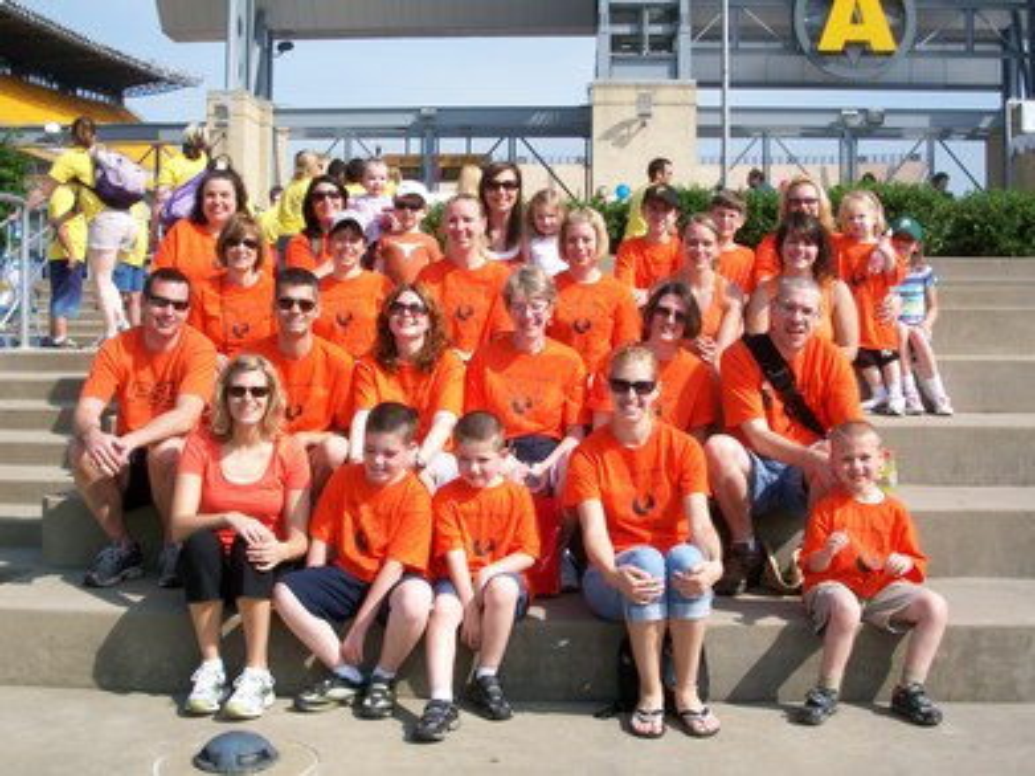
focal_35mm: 44
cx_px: 518
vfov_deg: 32.9
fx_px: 1315
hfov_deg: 43.0
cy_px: 388
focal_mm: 7.8
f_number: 6.3
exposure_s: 1/250
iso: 80
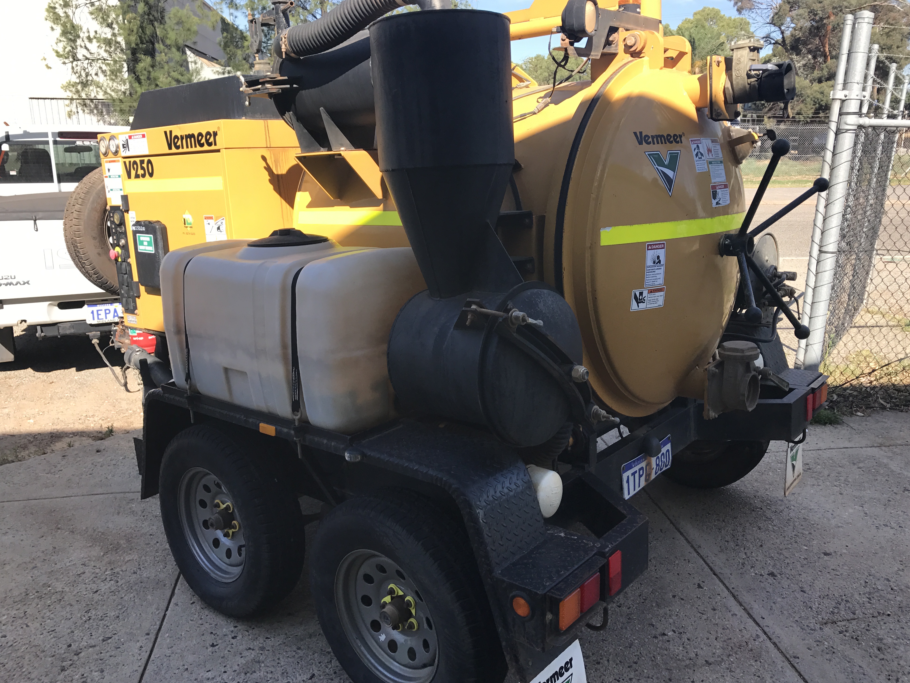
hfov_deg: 61.7
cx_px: 466
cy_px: 334
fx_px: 762
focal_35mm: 29
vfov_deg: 48.2
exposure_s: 1/977
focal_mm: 3.99
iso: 20
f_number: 1.8
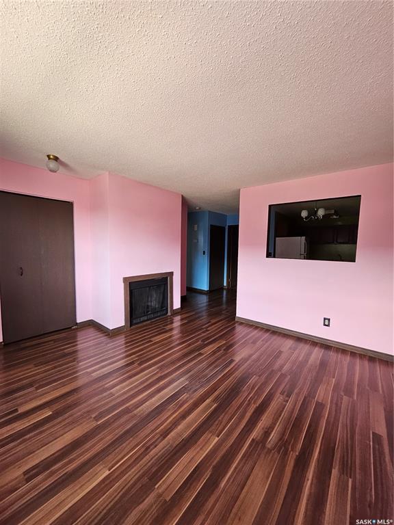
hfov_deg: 89.9
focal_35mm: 13
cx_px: 197
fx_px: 197
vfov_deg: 106.2
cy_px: 262
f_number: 2.2
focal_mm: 1.7
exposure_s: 1/60
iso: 100
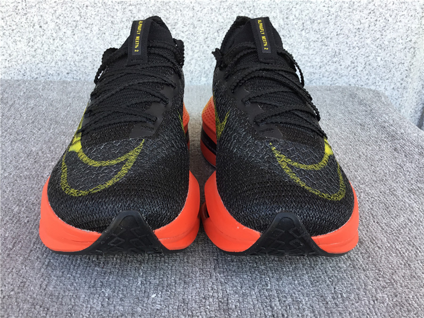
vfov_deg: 45.4
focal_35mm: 31
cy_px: 159
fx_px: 380
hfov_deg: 58.4
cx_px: 212
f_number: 2.4
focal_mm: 3.3
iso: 40
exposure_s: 1/100
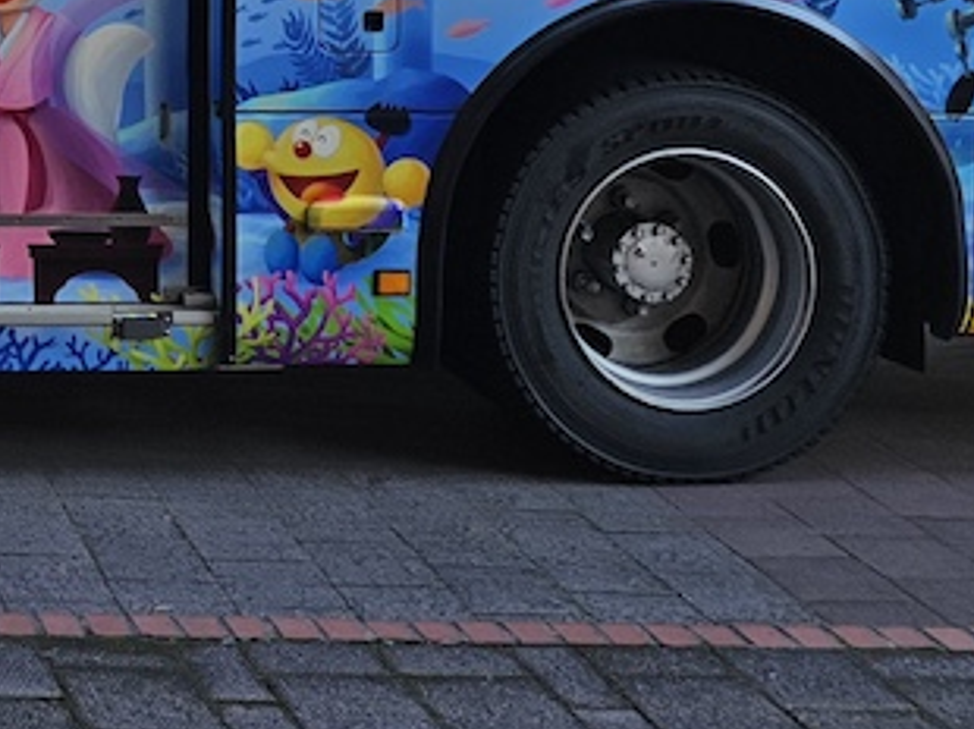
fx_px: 2137
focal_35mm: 76
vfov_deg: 17.3
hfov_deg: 23.2
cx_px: -236
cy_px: -383
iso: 16
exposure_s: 1/120
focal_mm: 6.3
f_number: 1.7
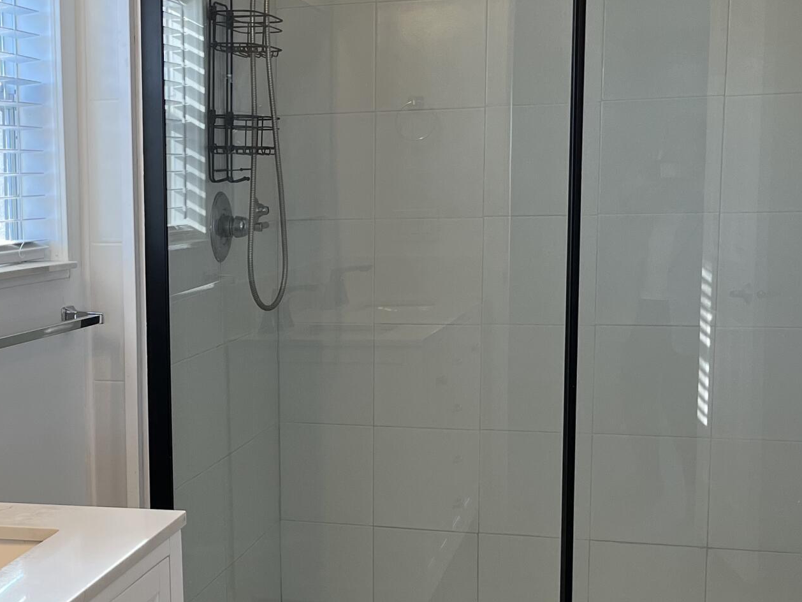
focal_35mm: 62
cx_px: 82
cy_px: 407
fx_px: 1437
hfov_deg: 29.9
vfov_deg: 23.5
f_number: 1.6
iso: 64
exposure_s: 1/139
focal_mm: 5.1
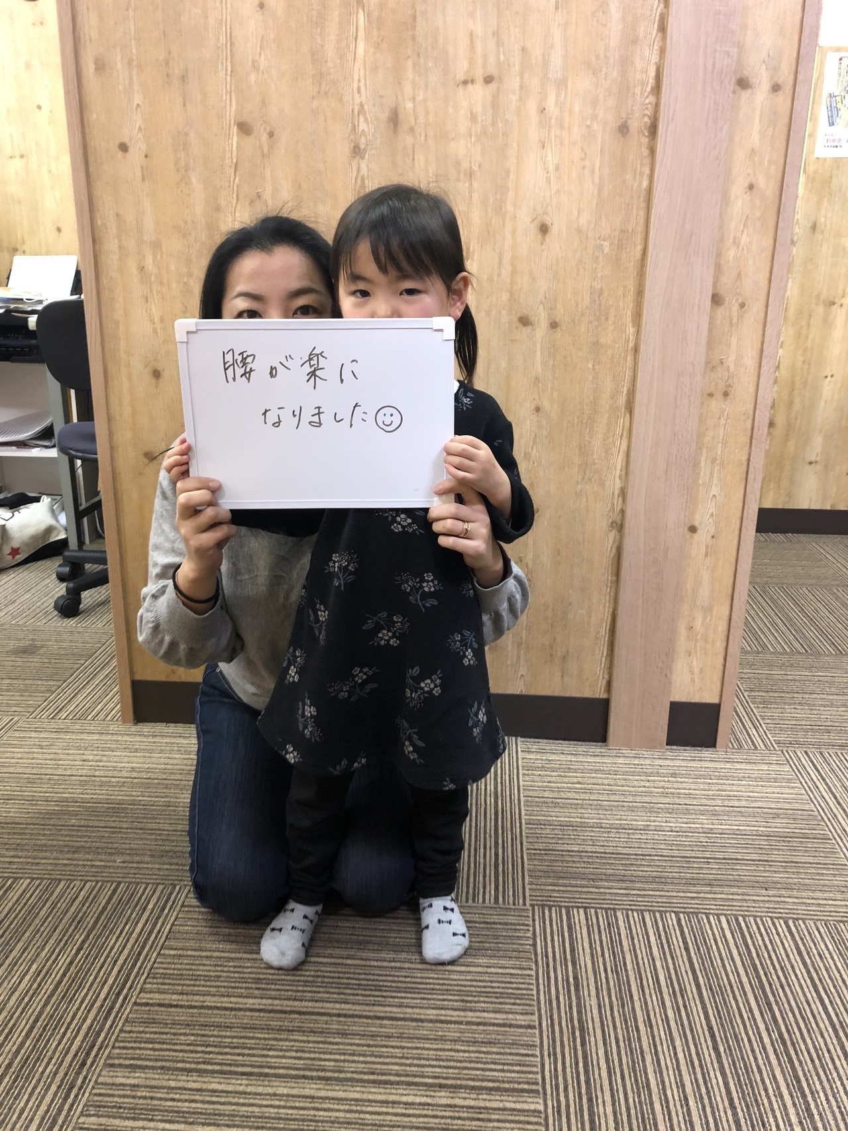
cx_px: 424
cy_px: 566
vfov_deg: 63.4
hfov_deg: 49.7
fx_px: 915
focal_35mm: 28
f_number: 1.8
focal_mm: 3.99
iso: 64
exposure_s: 1/17
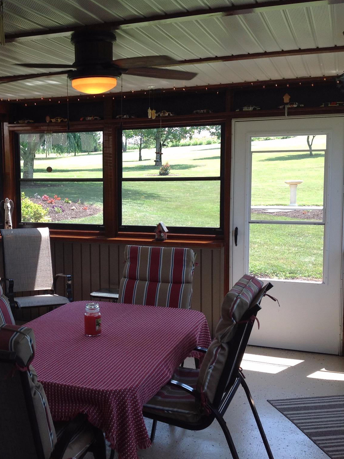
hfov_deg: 30.3
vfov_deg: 40.4
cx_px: 79
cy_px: 230
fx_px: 623
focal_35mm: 47
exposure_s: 1/196
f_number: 2.4
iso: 50
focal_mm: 4.28
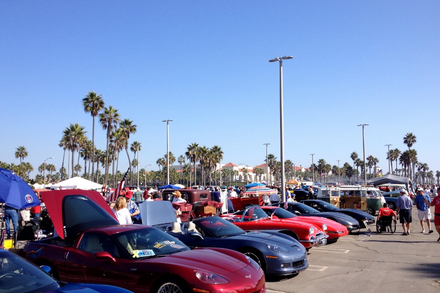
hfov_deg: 51.9
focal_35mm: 37
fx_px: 452
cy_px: 162
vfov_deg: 35.9
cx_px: 218
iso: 50
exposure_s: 1/1453
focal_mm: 4.28
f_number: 2.4
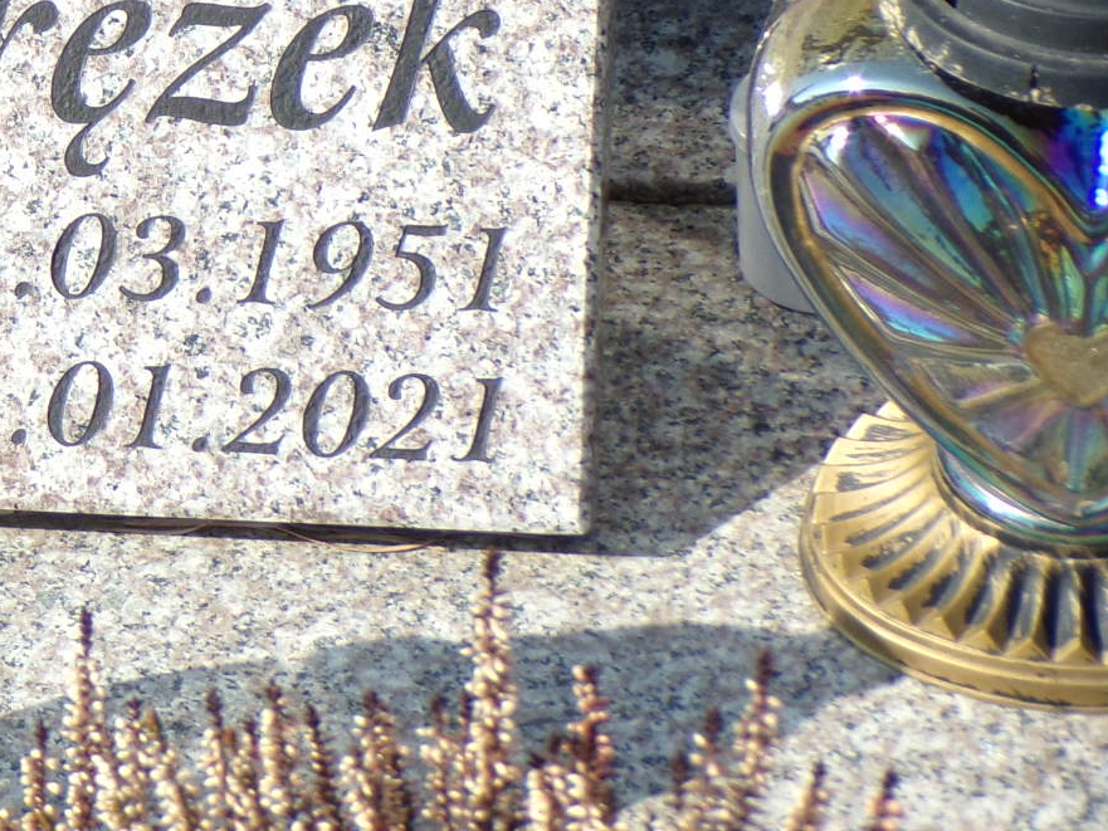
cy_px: 187
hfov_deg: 11.3
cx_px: -167
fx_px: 5506
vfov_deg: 8.6
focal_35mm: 172
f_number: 4.2
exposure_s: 1/500
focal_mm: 13.3
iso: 80
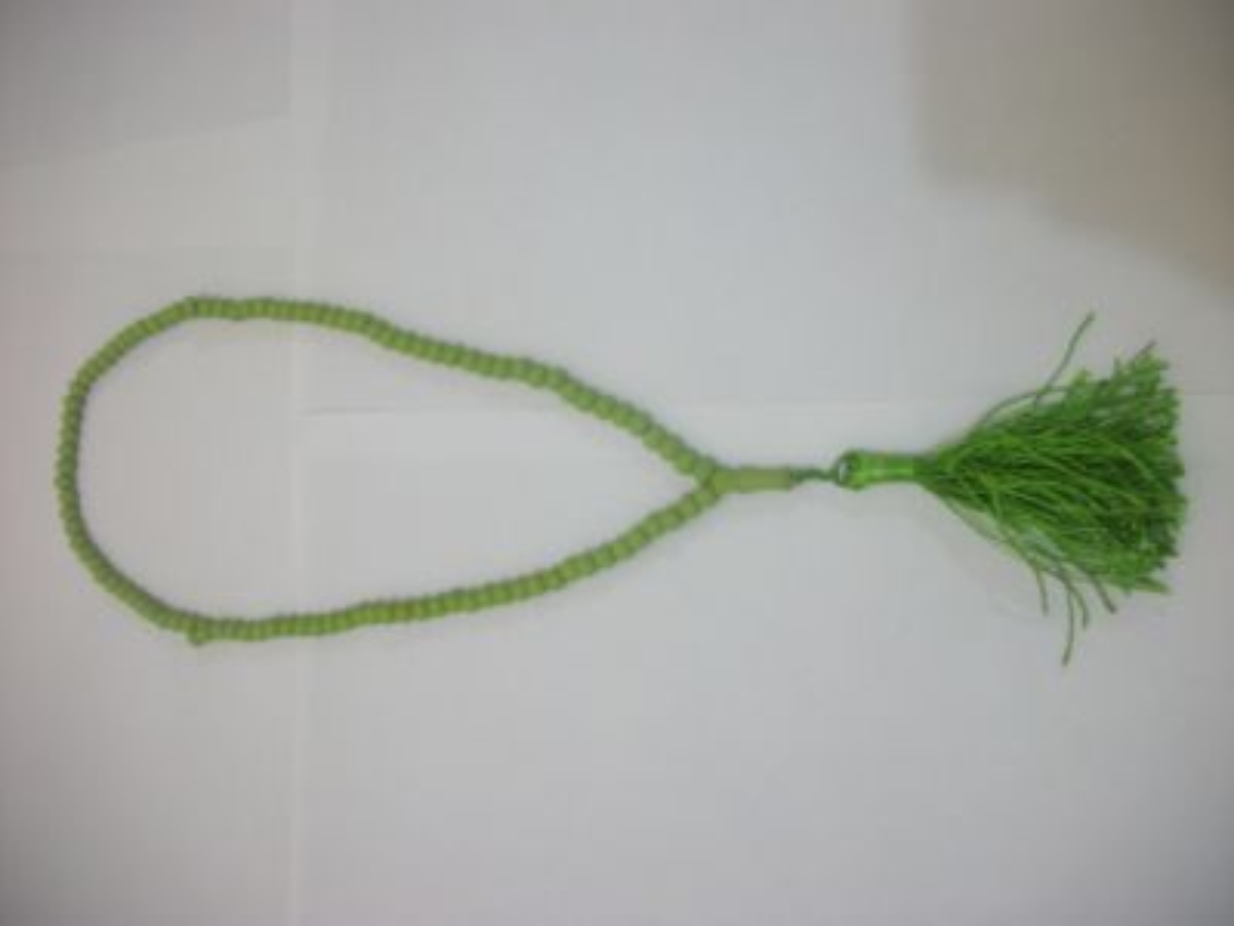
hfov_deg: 56.8
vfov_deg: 44.2
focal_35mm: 32
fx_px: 1141
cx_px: 617
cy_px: 463
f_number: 2.9
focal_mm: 5.7
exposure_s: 1/8
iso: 121
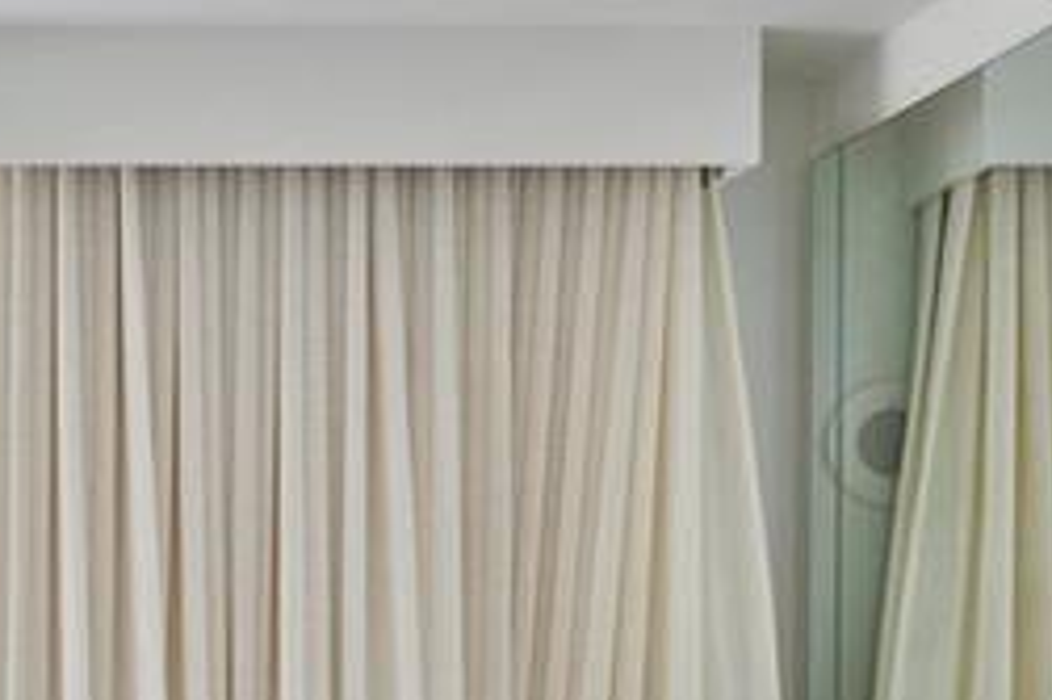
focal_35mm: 134
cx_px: -805
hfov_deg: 13.8
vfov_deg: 9.9
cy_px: 1086
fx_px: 3913
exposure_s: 1/100
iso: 400
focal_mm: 21
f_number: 8
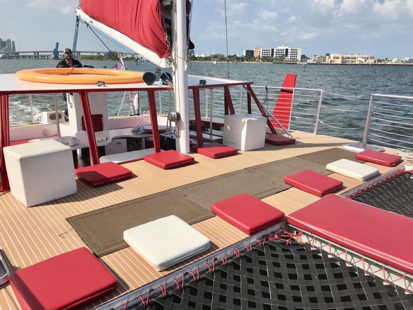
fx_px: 334
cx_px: 206
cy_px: 155
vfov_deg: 49.7
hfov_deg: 63.4
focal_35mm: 28
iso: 20
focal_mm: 3.99
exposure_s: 1/4000
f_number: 1.8
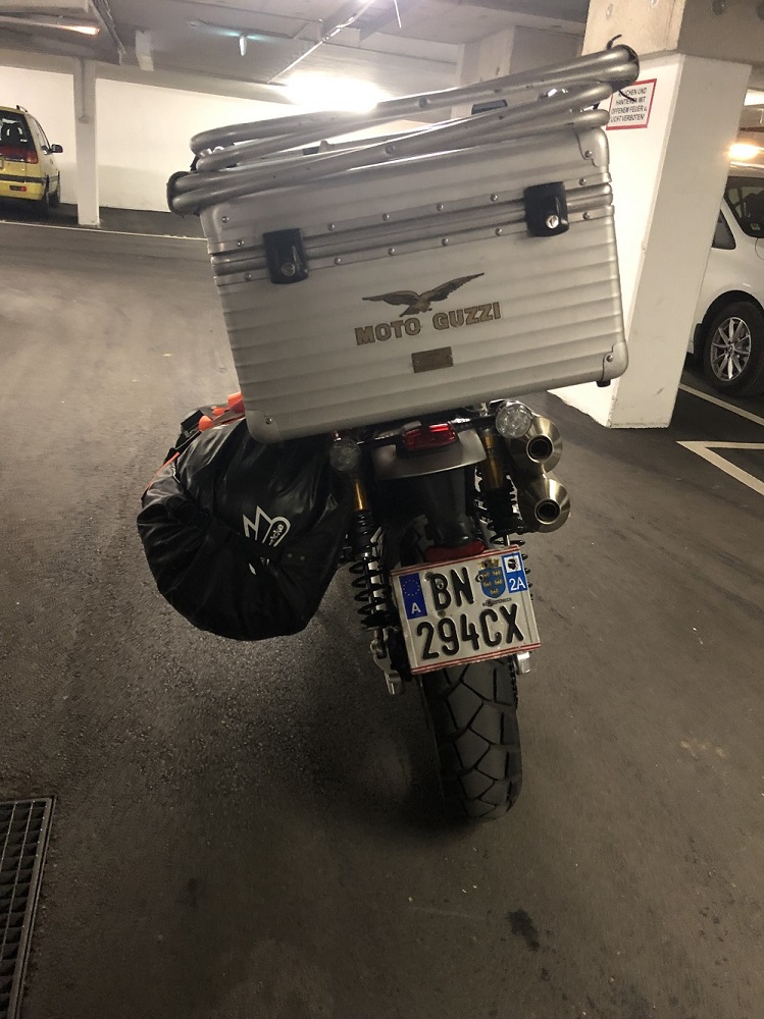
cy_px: 510
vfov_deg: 63.5
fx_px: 825
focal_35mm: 28
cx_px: 382
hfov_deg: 49.7
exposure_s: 1/4
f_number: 1.8
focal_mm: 3.99
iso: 100
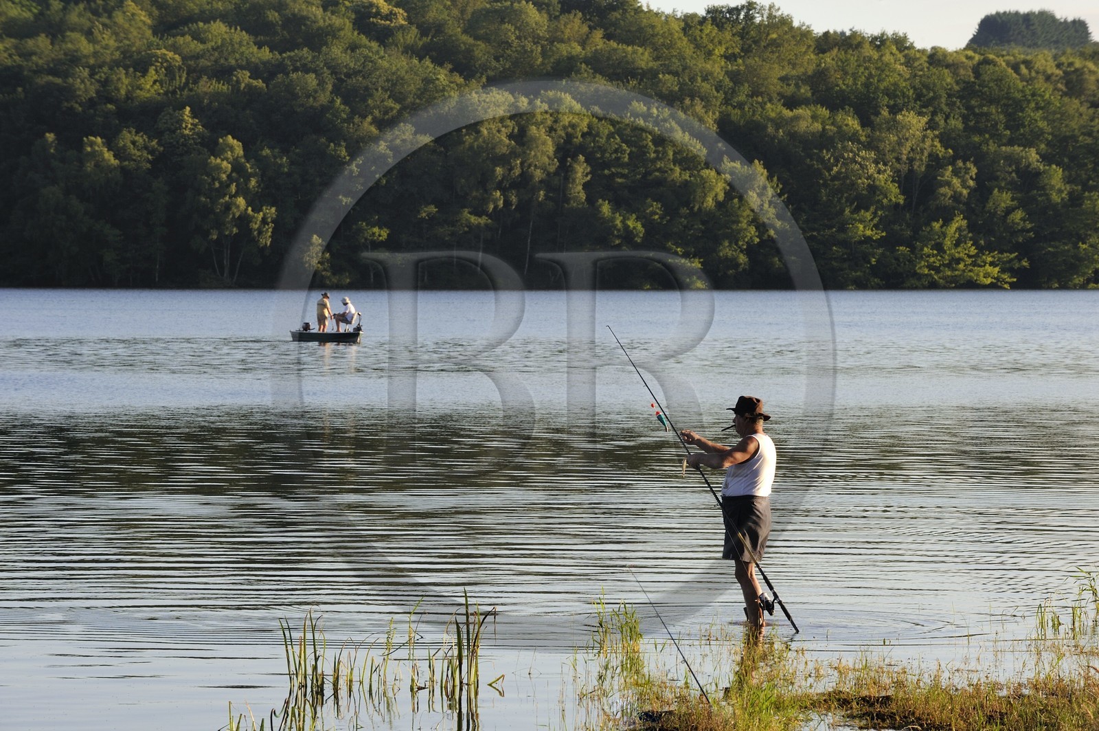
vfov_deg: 7.8
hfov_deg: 11.8
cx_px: 550
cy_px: 366
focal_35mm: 175
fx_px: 5338
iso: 400
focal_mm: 175
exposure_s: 1/250
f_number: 13
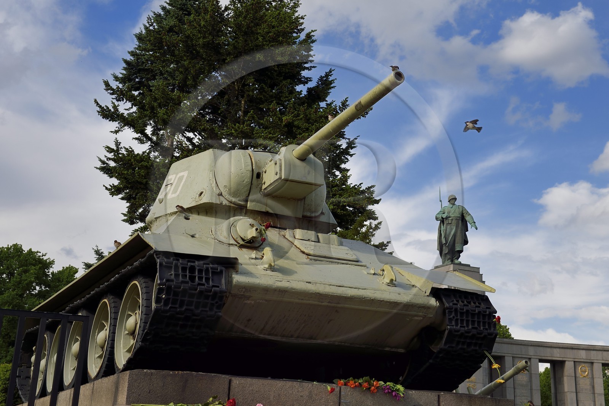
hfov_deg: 46.4
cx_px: 304
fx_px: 710
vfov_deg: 31.9
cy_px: 203
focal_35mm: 42
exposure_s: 1/320
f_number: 9
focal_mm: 42
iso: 200
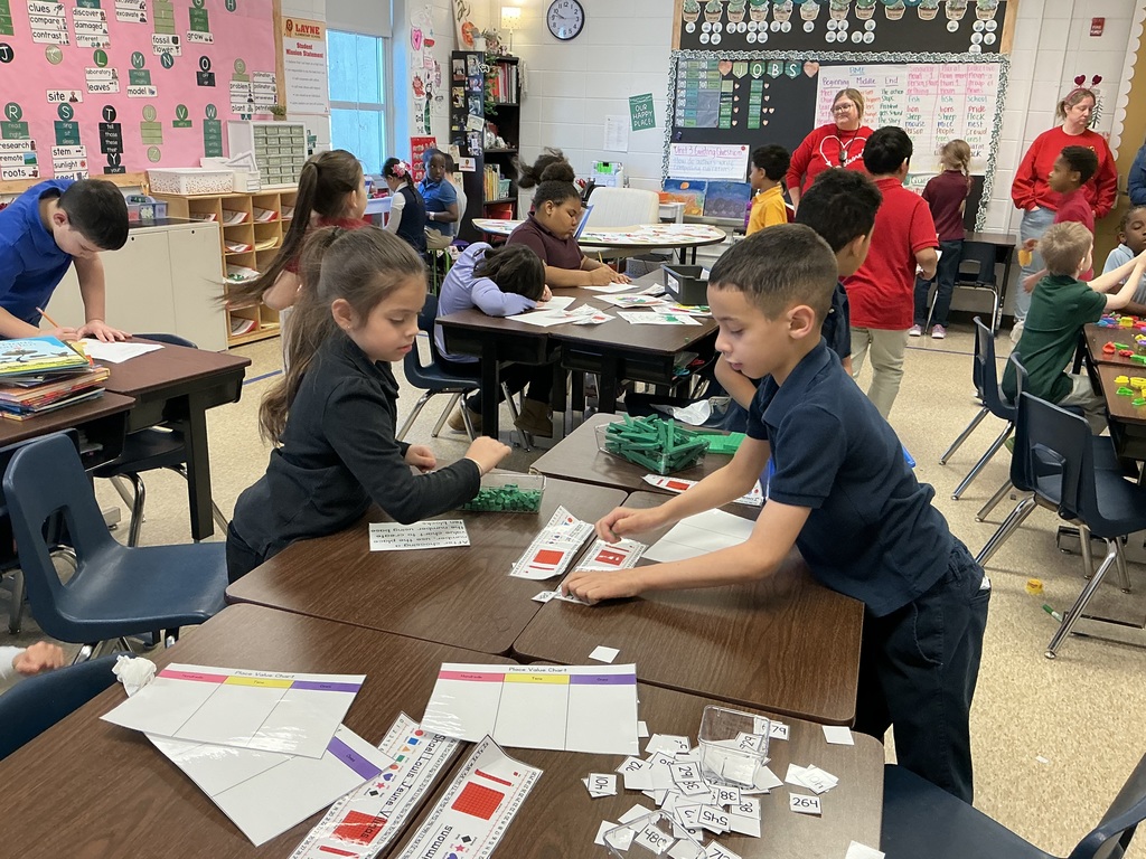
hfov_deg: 63.4
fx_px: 927
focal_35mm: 28
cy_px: 430
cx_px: 573
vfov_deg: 49.7
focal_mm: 3
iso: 80
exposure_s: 1/60
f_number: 1.8
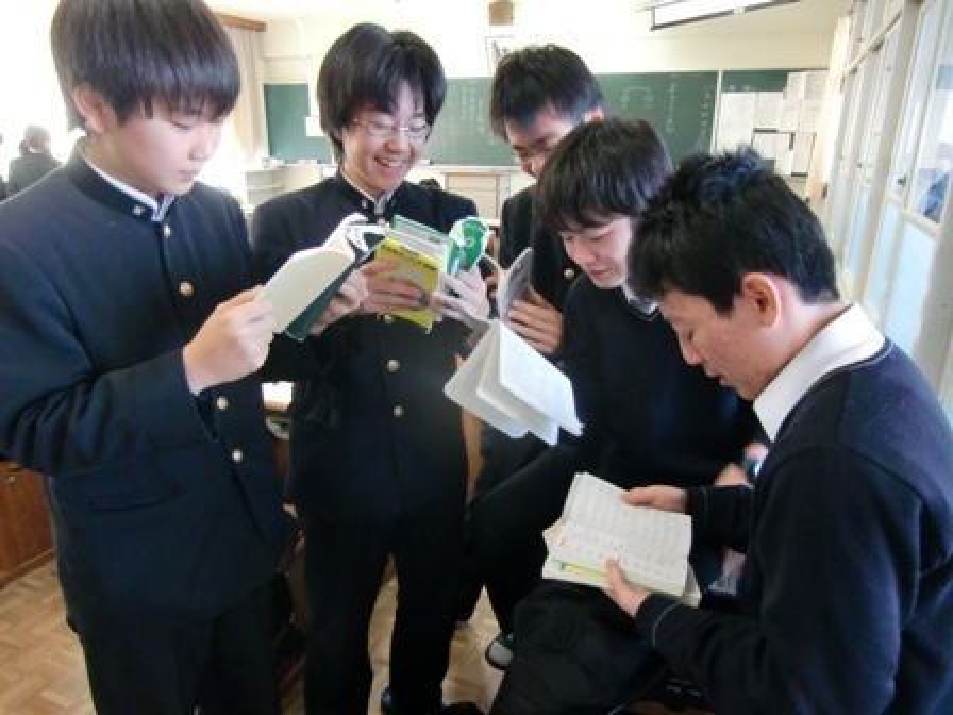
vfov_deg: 56.8
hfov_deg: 71.6
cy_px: 358
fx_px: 661
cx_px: 476
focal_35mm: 24
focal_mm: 4.3
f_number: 3.2
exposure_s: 1/50
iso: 400
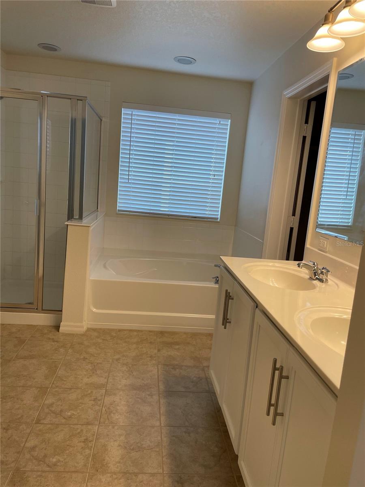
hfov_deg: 53.1
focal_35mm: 26
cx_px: 182
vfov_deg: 67.3
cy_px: 244
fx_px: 366
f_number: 1.6
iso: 80
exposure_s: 1/120
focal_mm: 4.2
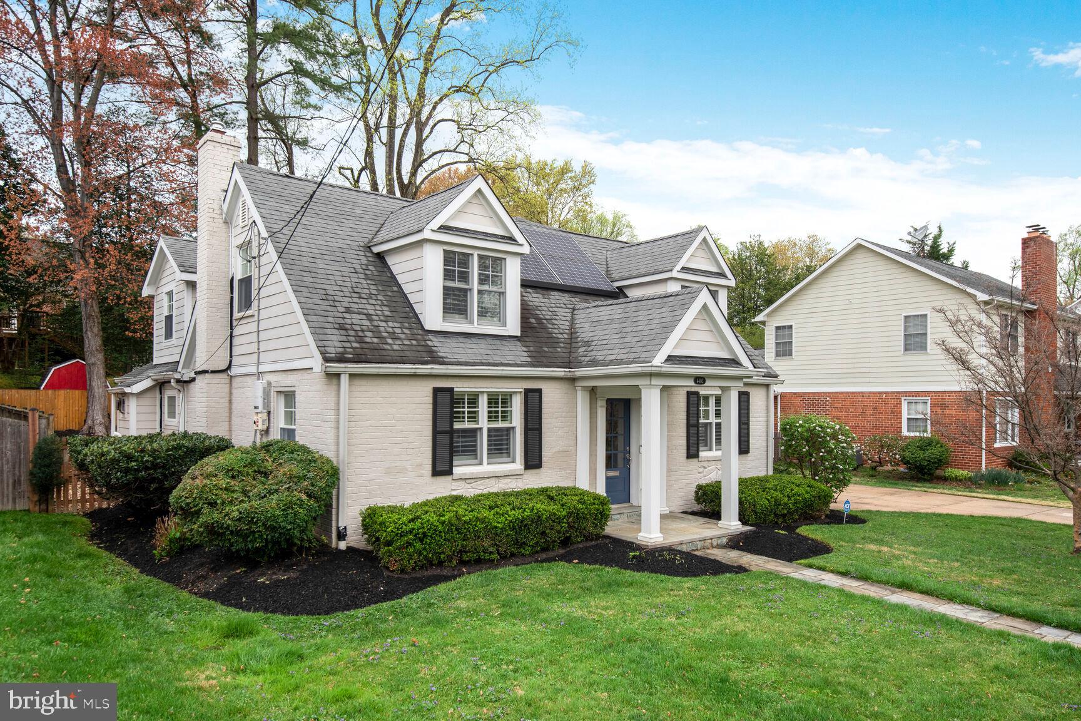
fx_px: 721
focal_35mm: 24
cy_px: 360
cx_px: 540
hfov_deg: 73.7
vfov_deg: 53.1
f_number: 8
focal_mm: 24
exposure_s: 1/80
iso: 500
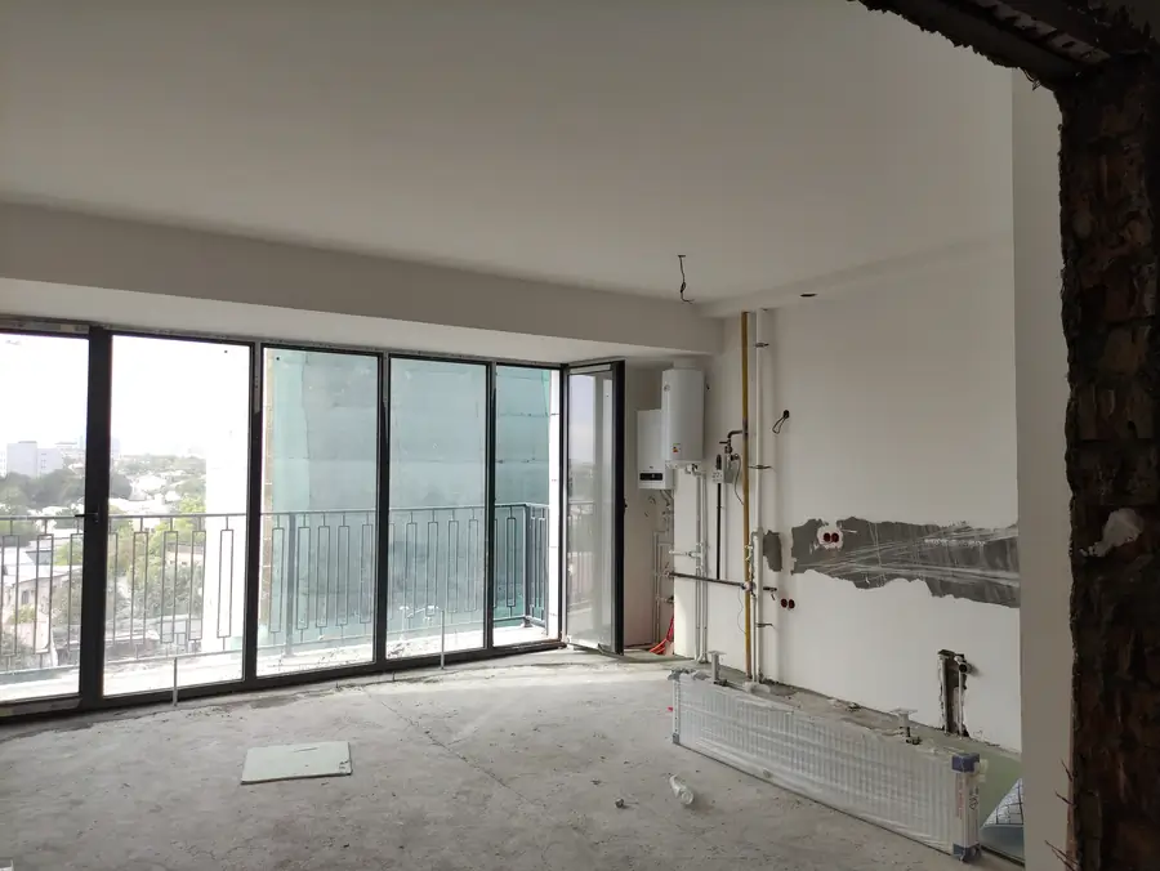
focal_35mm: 25
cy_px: 436
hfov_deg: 69.4
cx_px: 580
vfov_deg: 54.9
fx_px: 838
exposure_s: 1/192
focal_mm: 5.43
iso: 100
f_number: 1.89
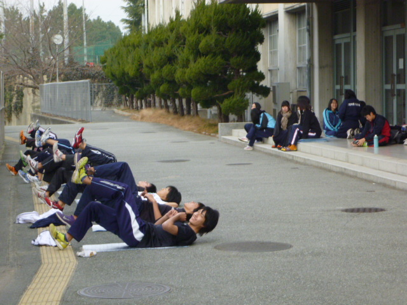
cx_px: 204
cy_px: 152
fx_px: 1317
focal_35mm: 112
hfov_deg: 17.6
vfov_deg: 13.2
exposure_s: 1/200
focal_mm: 19.9
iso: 320
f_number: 5.8
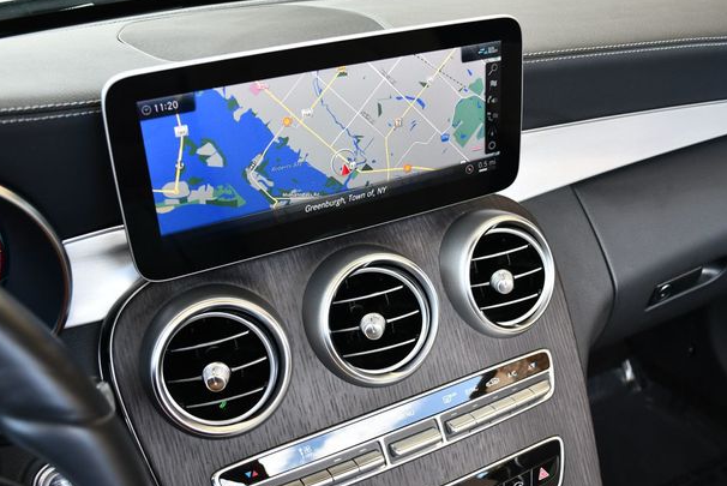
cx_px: 365
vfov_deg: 35.1
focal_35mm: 38
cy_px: 250
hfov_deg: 50.7
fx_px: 768
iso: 560
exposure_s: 1/250
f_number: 3.5
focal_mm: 18
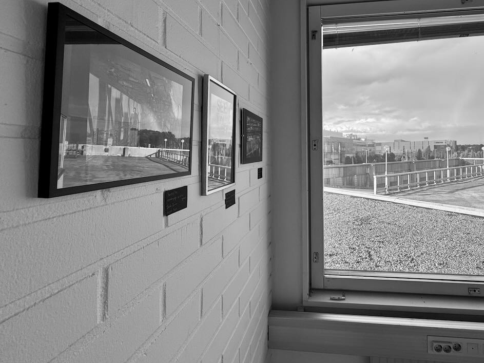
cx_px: 296
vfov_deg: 68.0
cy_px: 145
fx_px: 266
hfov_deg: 83.4
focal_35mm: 19
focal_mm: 2.22
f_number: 2.2
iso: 40
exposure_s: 1/309
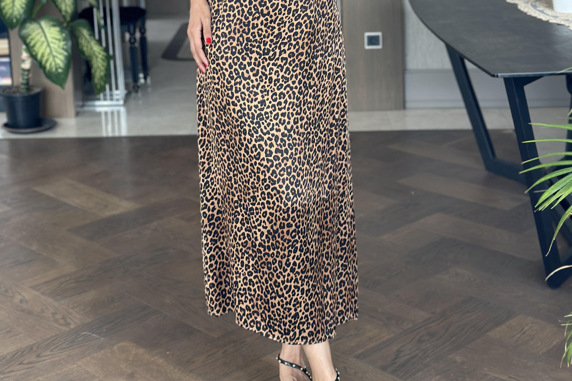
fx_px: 1065
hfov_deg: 30.1
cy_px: 19
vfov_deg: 19.8
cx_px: 287
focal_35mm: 67
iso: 125
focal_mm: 6.86
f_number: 1.78
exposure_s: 1/121
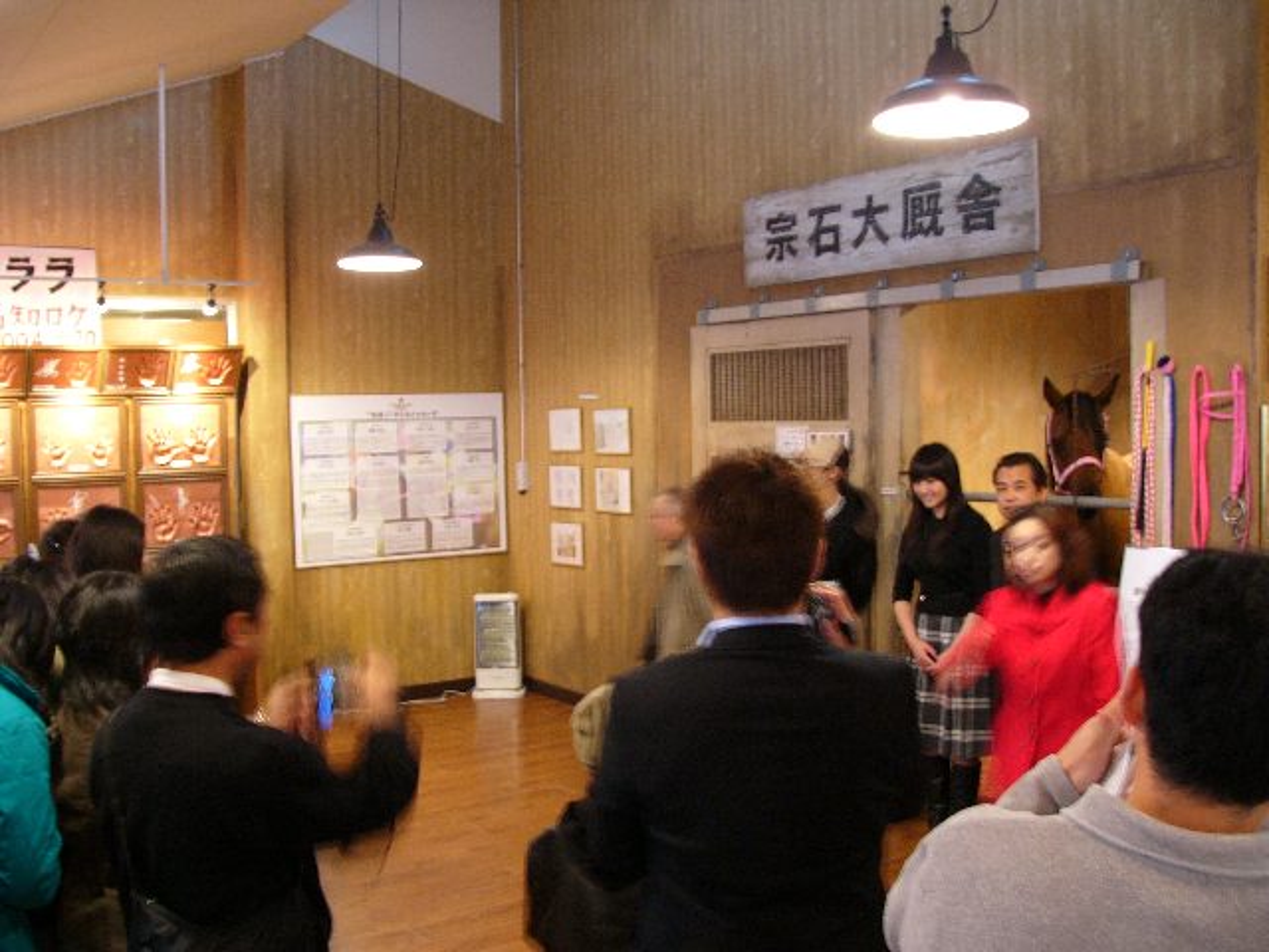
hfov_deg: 51.4
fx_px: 1320
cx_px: 634
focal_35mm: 36
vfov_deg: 39.7
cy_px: 476
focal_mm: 6
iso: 100
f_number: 2.8
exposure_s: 1/4
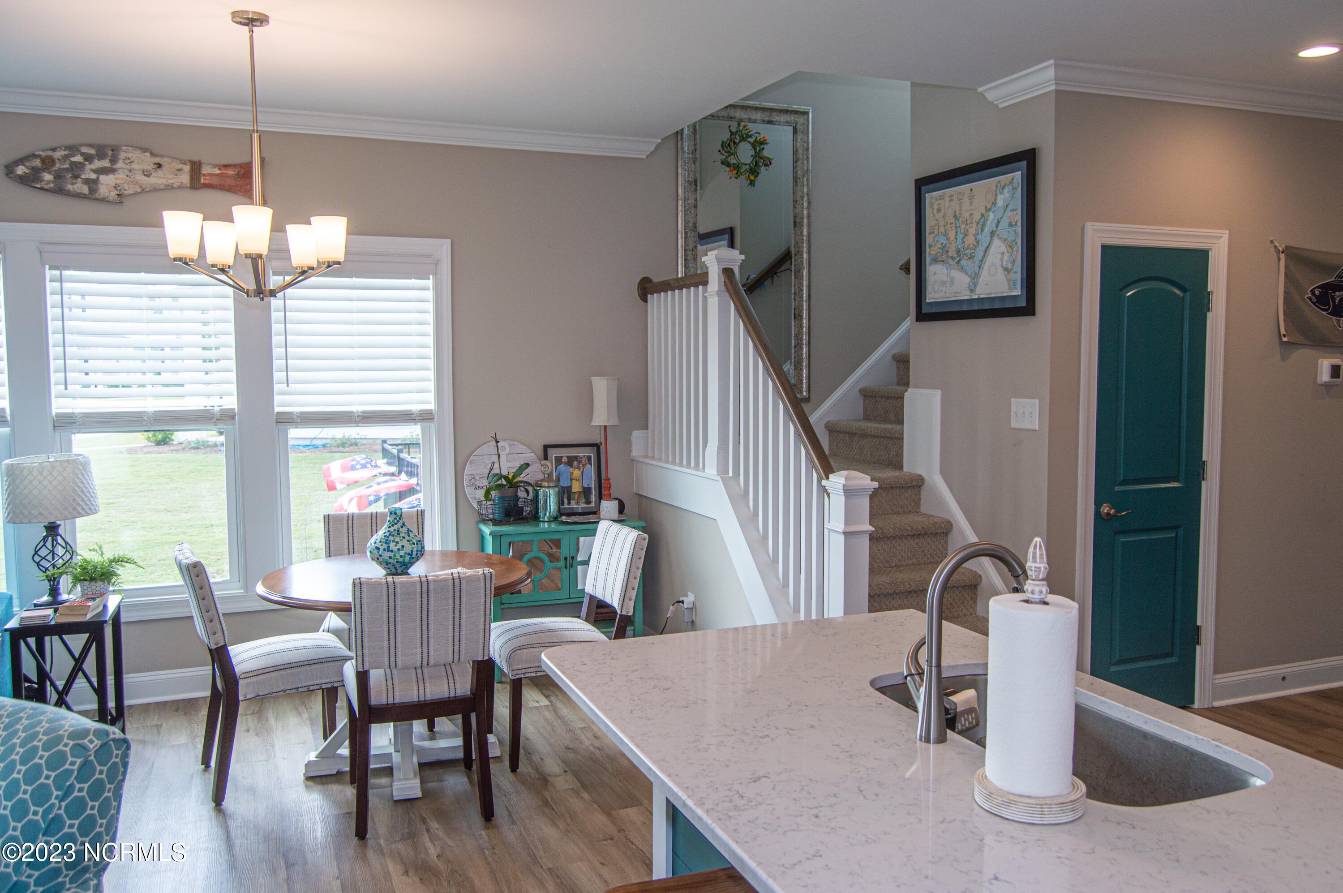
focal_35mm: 27
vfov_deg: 47.8
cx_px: 672
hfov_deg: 67.4
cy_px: 446
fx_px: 1006
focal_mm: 18
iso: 200
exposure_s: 1/100
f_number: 4.5
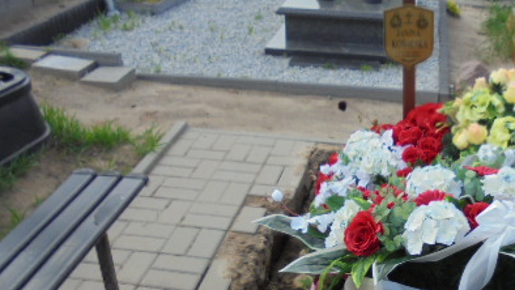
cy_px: 246
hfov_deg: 43.3
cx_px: 382
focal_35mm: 46
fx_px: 628
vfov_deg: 25.4
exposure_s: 1/640
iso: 100
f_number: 3.5
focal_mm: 4.6
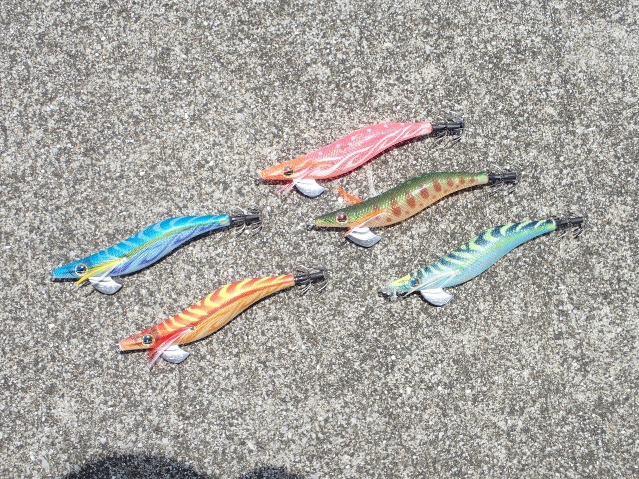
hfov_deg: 38.9
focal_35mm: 49
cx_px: 320
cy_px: 240
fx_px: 905
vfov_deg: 29.7
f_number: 4.5
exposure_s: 1/640
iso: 100
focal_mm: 8.99
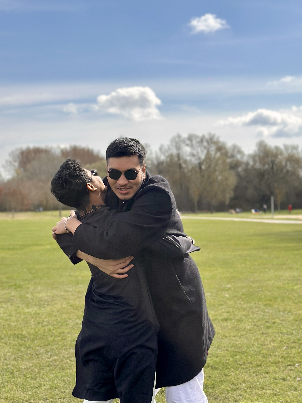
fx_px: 756
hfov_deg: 22.5
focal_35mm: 65
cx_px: 112
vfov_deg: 29.8
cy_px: 193
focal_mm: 6.86
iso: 100
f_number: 1.78
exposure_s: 1/8929
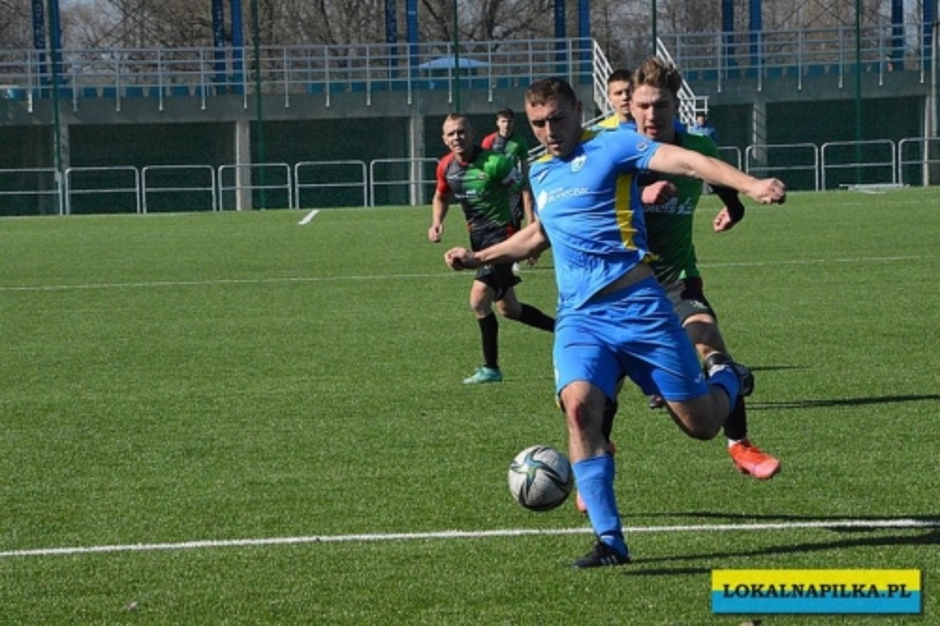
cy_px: 313
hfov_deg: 11.0
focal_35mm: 188
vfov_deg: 7.3
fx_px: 4894
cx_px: 470
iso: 3200
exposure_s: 1/2000
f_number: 16
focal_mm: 125
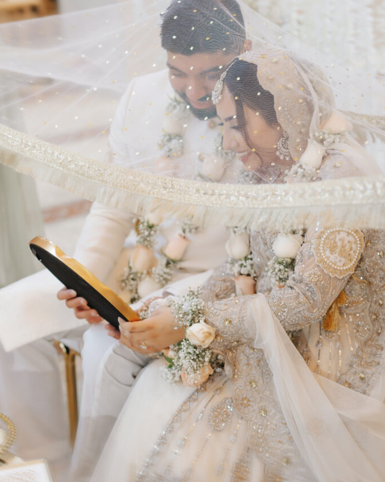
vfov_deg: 22.5
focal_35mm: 85
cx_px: 192
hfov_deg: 18.1
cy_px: 207
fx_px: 1211
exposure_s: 1/200
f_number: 2
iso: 800
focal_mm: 50
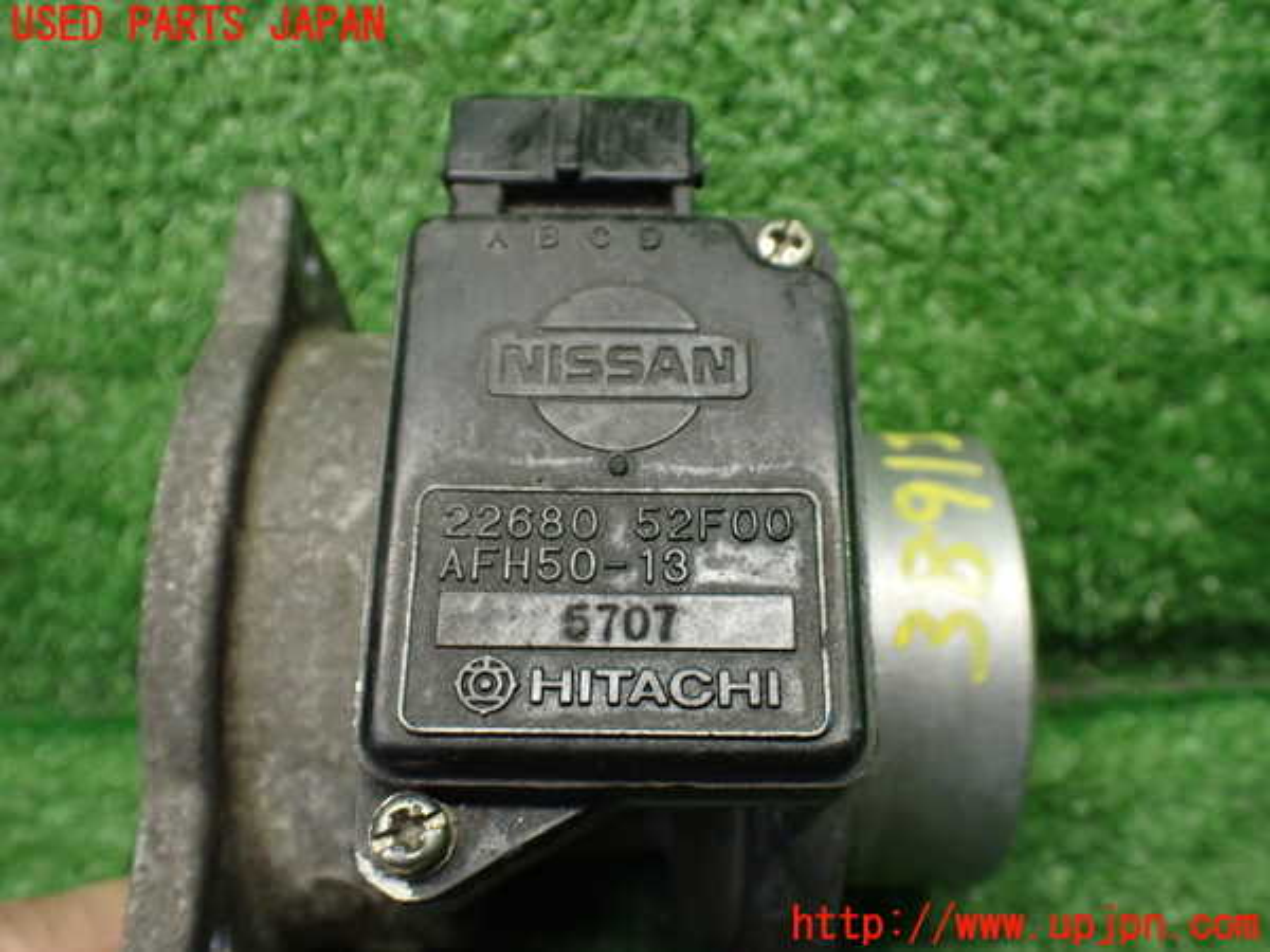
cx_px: 635
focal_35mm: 32
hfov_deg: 56.8
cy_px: 476
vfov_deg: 44.2
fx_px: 1174
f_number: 2.4
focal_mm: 5.79
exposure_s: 1/100
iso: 800
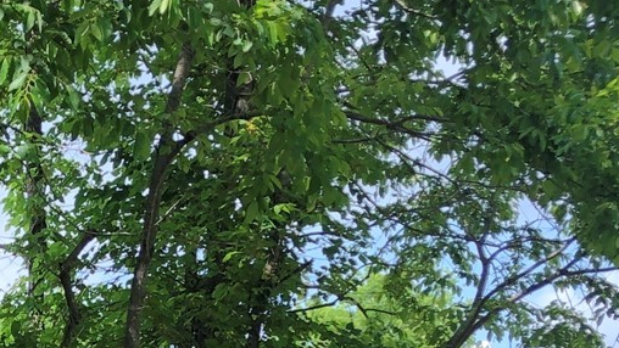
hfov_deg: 16.7
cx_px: -119
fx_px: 2019
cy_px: 754
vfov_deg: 9.1
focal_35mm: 123
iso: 20
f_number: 1.8
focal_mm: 4
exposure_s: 1/226
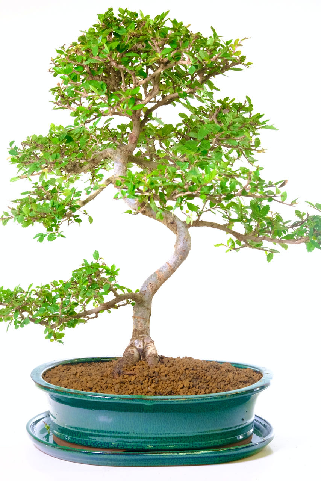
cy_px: 240
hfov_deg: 14.3
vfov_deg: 21.2
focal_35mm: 96
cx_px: 160
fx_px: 1283
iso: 1600
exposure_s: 1/13
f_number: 11
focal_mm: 63.8
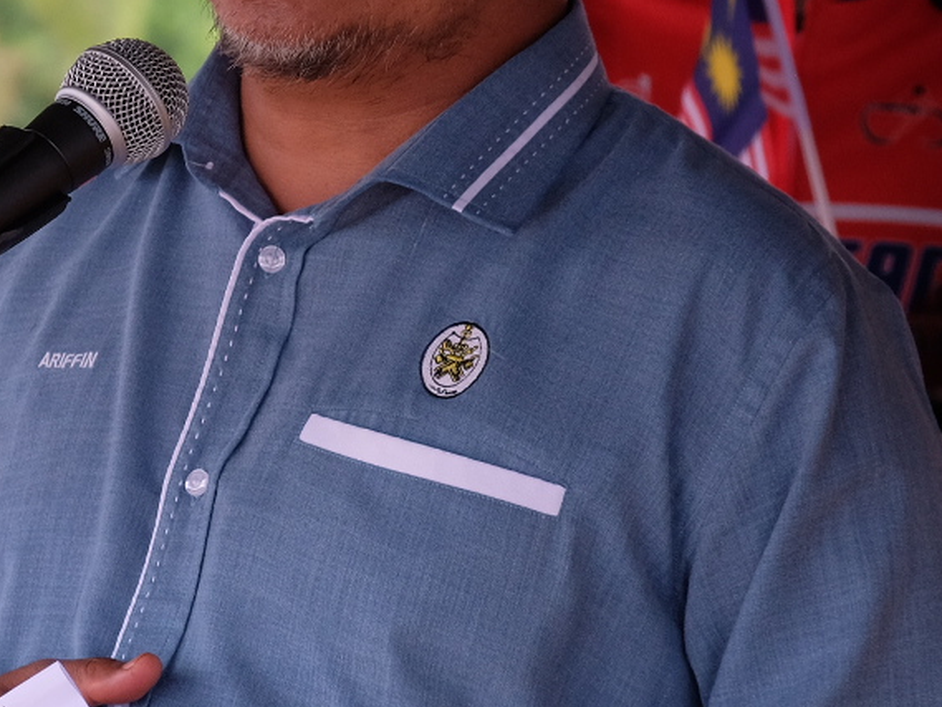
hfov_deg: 7.9
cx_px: 202
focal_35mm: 249
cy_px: 205
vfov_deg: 6.0
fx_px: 6777
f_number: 4
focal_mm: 55
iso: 640
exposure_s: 1/250
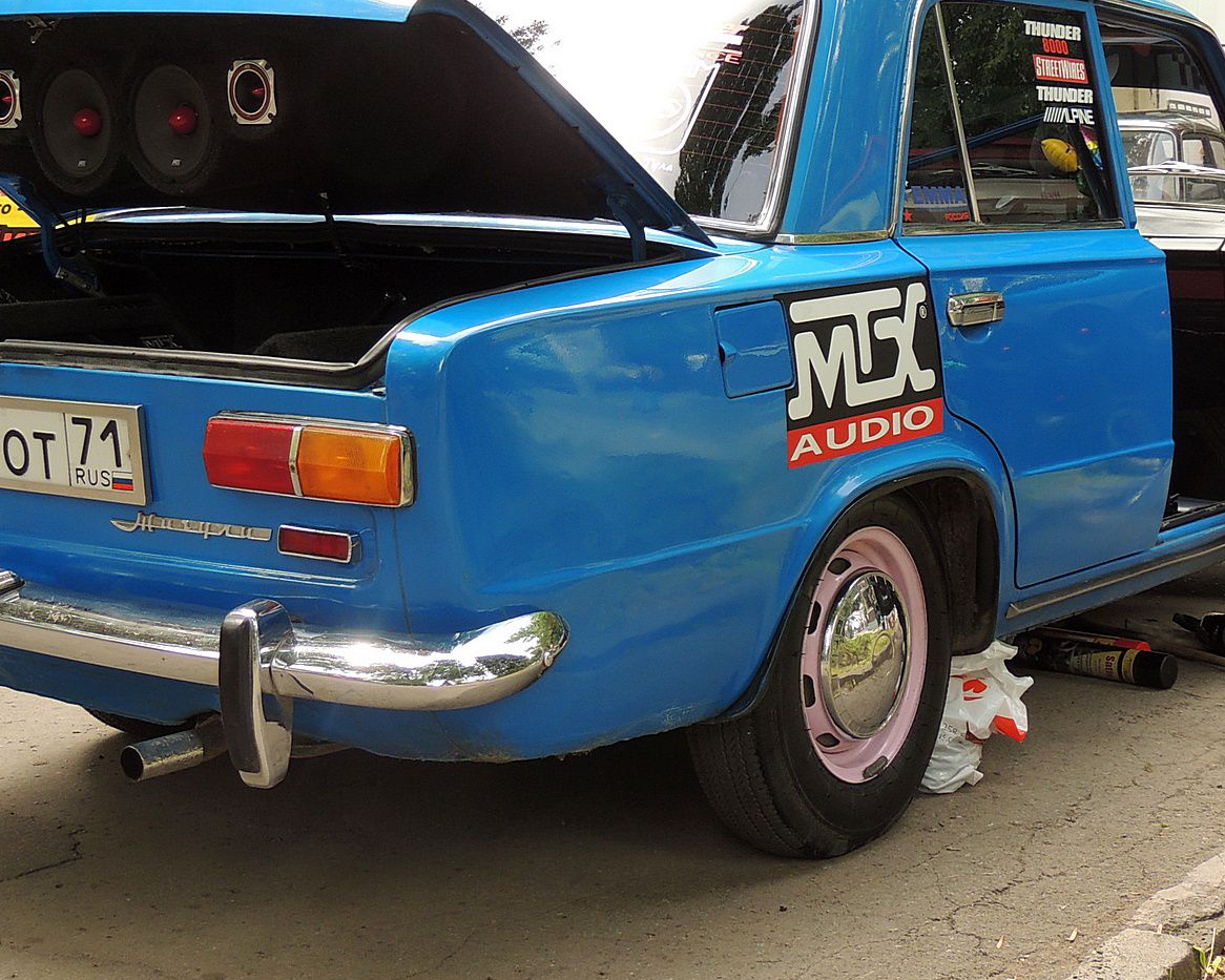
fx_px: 2175
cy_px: 321
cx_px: 664
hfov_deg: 31.4
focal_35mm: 60
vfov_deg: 25.3
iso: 100
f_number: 3.3
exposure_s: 1/100
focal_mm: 6.2
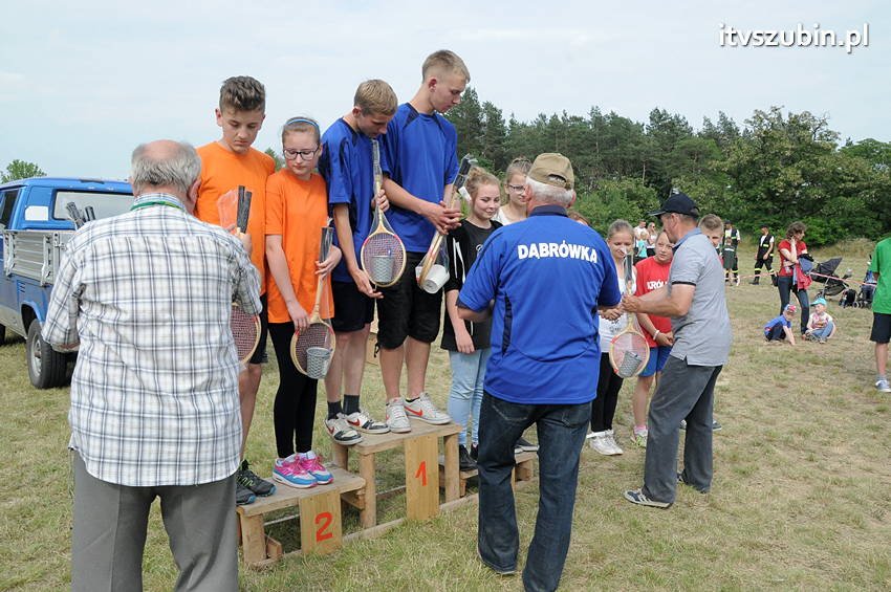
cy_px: 296
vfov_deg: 47.8
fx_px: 668
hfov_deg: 67.4
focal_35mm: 27
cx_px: 446
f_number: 11
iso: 800
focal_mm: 18
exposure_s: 1/500
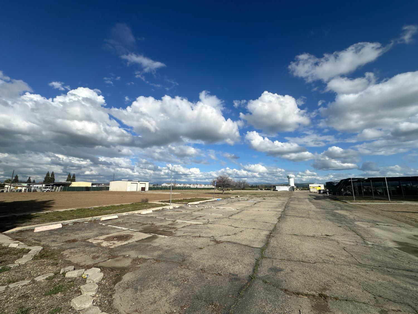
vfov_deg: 85.7
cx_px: 209
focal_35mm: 14
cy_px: 157
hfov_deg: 102.1
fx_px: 169
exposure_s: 1/5291
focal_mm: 2.22
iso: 50
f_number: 2.2
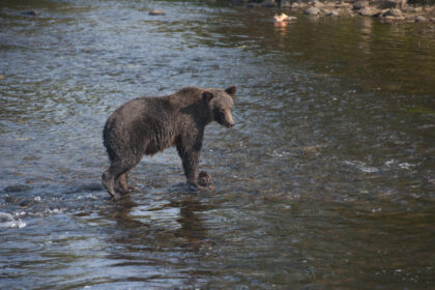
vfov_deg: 6.9
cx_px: 218
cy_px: 145
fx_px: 2416
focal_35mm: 200
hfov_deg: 10.3
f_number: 6.3
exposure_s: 1/1600
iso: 1600
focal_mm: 200
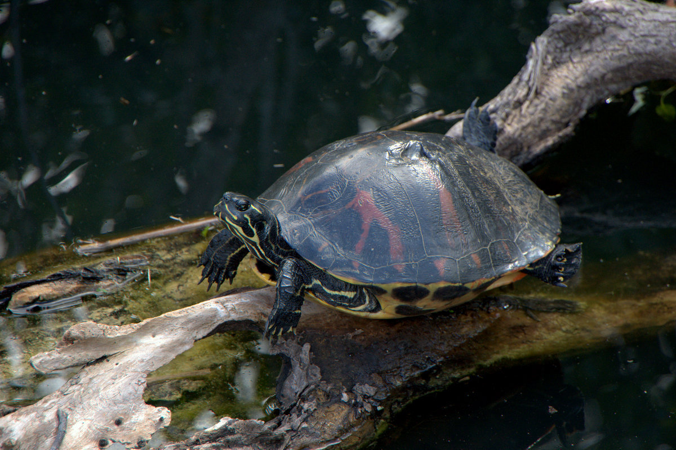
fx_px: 7601
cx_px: 338
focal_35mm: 405
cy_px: 225
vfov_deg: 3.4
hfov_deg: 5.1
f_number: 8
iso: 1100
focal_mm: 270
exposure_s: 1/200
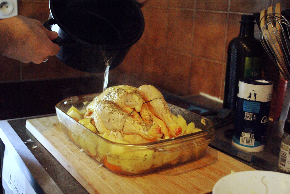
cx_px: 145
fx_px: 339
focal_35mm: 42
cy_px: 97
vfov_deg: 32.0
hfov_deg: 46.3
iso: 3200
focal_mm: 28
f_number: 3.2
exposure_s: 1/100
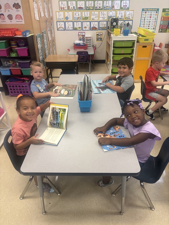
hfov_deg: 53.1
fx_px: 169
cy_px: 112
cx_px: 84
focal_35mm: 26
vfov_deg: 67.3
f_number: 1.6
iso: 160
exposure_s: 1/60
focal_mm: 5.96
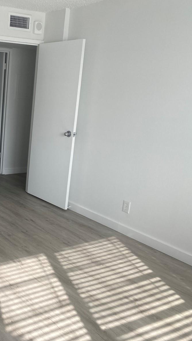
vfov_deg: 52.8
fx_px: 344
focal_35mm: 38
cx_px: -22
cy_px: 171
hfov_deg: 28.2
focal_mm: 4.25
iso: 32
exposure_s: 1/616
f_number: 1.8
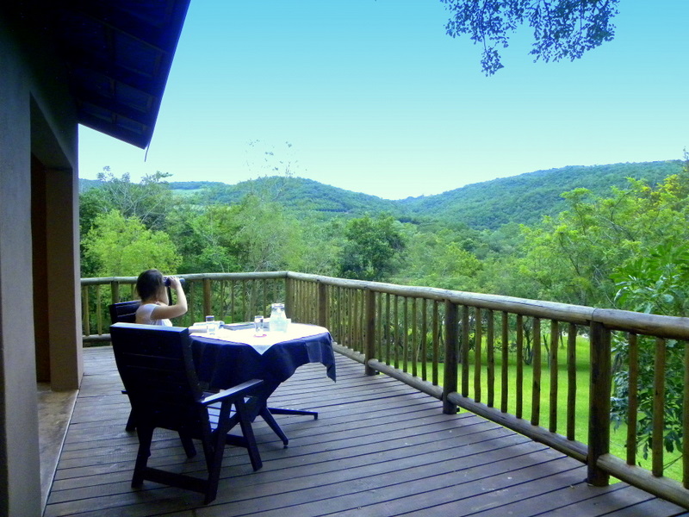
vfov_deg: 53.1
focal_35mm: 26
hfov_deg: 67.3
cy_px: 258
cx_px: 344
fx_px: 518
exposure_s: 1/23.2
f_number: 2.8
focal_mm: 4.6
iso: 400
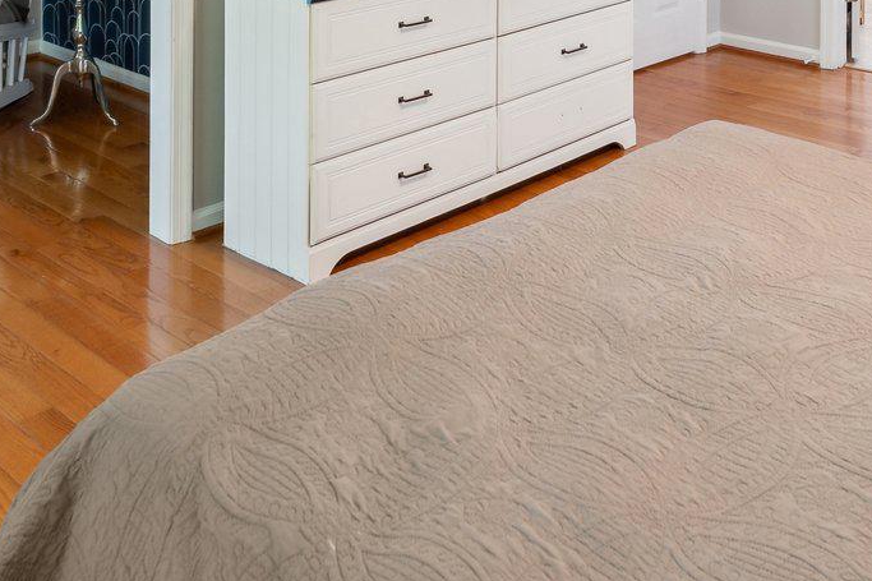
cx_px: 604
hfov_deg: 40.4
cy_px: -219
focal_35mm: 48
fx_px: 1162
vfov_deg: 23.9
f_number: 6.3
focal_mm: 16
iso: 125
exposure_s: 1/6
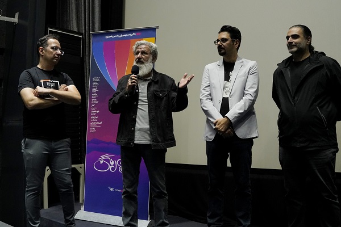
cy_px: 114
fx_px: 341
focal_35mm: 36
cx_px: 170
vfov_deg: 36.9
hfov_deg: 53.1
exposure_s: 1/90
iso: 5000
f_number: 2.8
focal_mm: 24
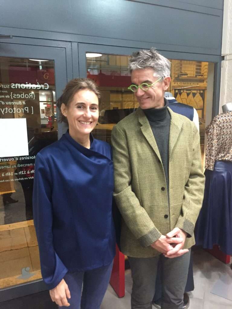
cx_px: 116
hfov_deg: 48.2
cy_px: 154
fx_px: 259
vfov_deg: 61.7
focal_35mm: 29
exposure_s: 1/17
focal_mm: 4.15
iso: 320
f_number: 2.2
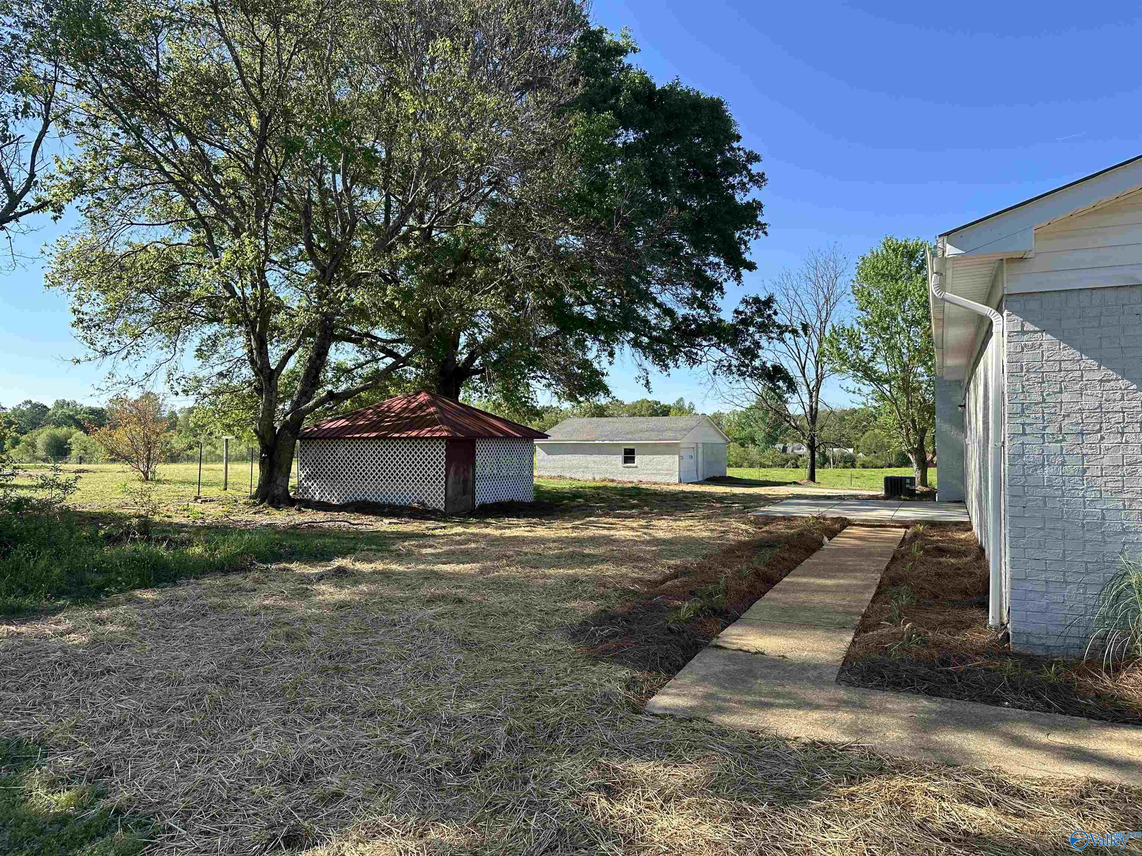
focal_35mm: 24
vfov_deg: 56.8
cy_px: 428
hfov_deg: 71.6
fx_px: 792
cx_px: 571
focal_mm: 6.86
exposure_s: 1/1845
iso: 80
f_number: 1.78
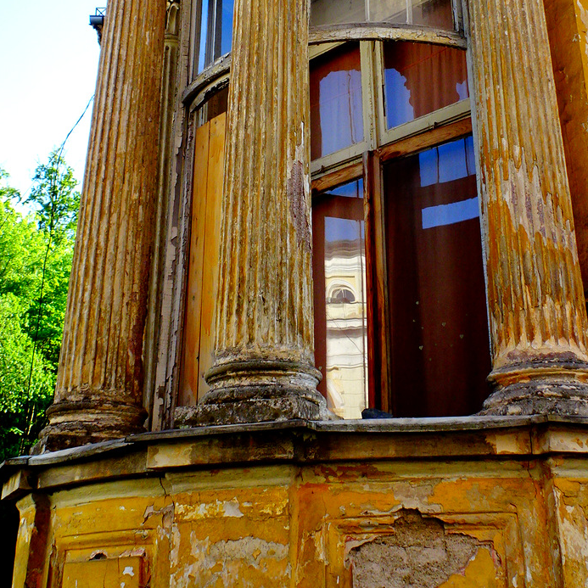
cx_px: 344
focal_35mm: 49
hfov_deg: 34.6
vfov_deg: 33.8
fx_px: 942
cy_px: 126
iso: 80
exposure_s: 1/160
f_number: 3.5
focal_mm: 4.1
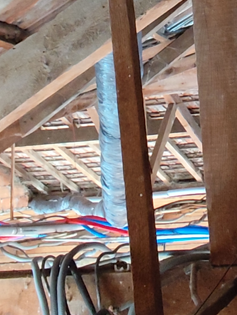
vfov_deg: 24.2
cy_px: -36
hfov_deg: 19.3
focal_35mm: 75
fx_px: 684
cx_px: 209
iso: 640
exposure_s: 1/25
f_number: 2.2
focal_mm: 1.65
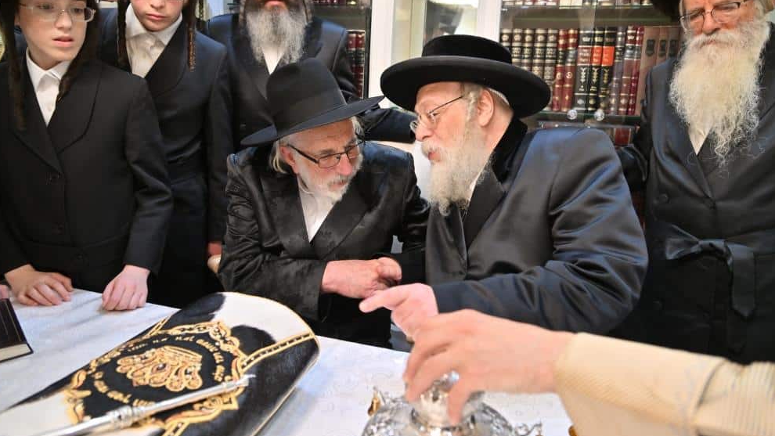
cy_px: 177
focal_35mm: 26
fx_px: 534
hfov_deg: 71.9
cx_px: 377
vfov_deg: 44.2
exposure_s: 1/200
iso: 800
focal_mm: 24
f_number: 4
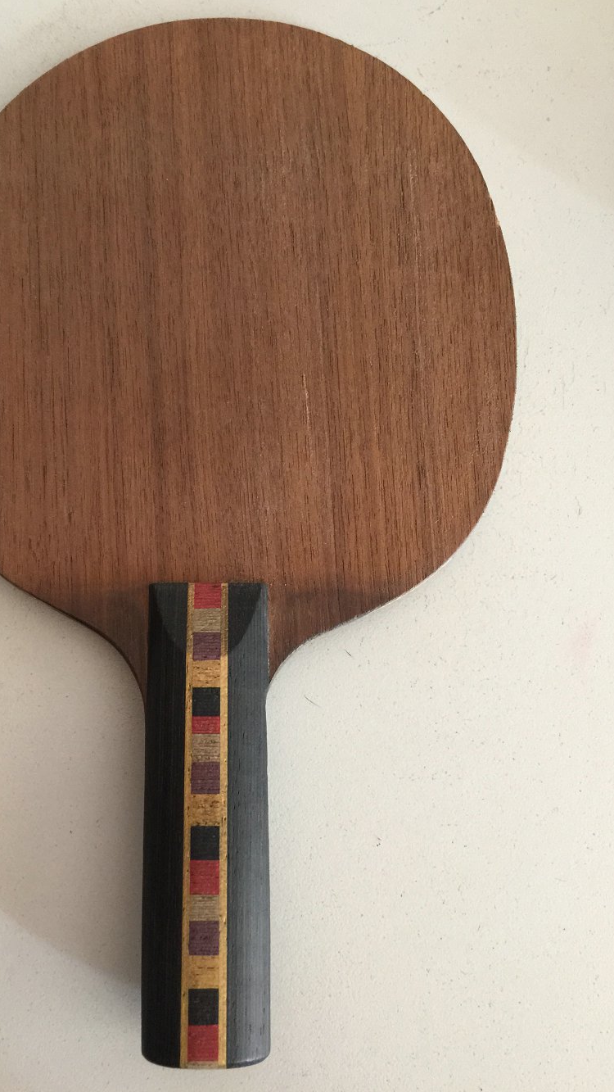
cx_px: 215
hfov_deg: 36.4
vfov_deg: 61.0
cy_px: 551
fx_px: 926
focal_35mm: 32
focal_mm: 4.15
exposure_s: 1/15
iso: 100
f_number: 2.2
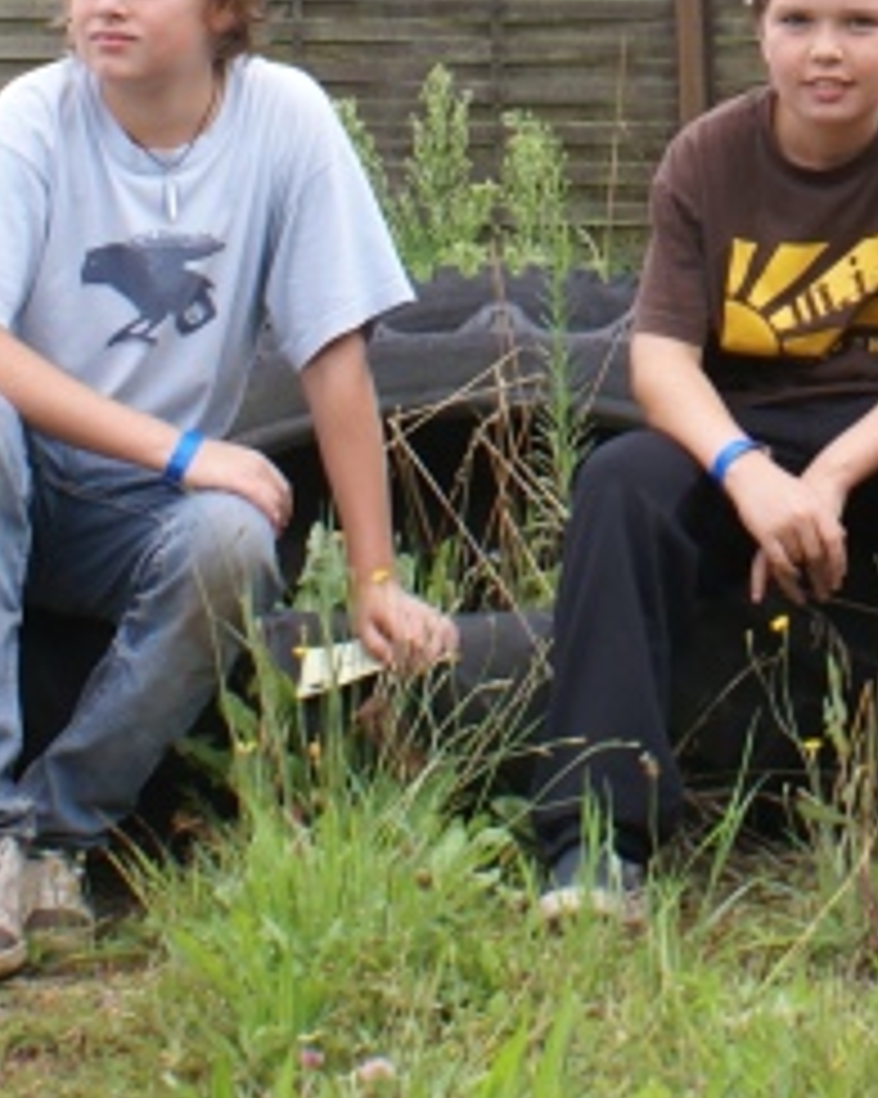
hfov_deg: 10.7
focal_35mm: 142
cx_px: 1031
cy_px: -106
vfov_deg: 13.3
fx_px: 4615
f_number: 7.1
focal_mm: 24
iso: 100
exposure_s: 1/60
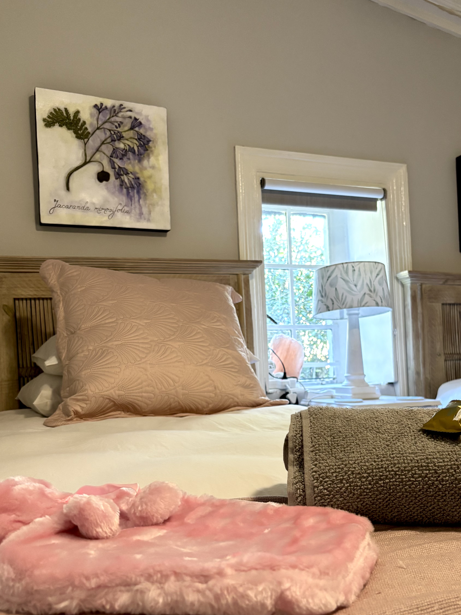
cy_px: 368
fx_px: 586
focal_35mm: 33
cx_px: 279
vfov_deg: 55.0
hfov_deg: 42.7
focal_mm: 5.96
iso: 320
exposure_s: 1/50
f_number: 1.6
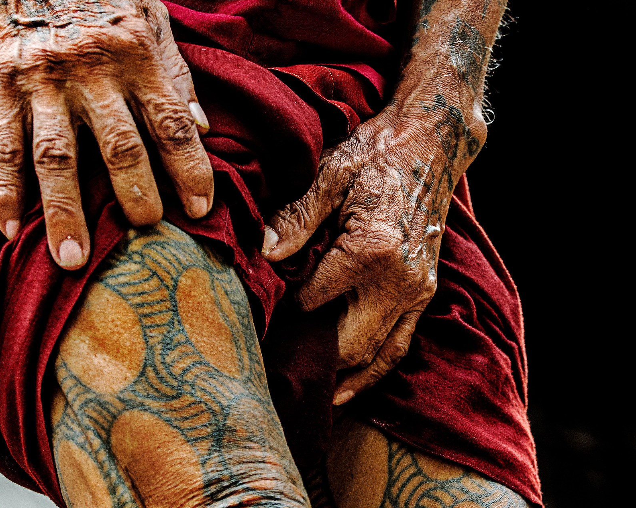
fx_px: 2804
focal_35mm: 149
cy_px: 279
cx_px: 318
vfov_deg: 10.4
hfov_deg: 12.9
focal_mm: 70
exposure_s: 1/200
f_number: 5
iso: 1600
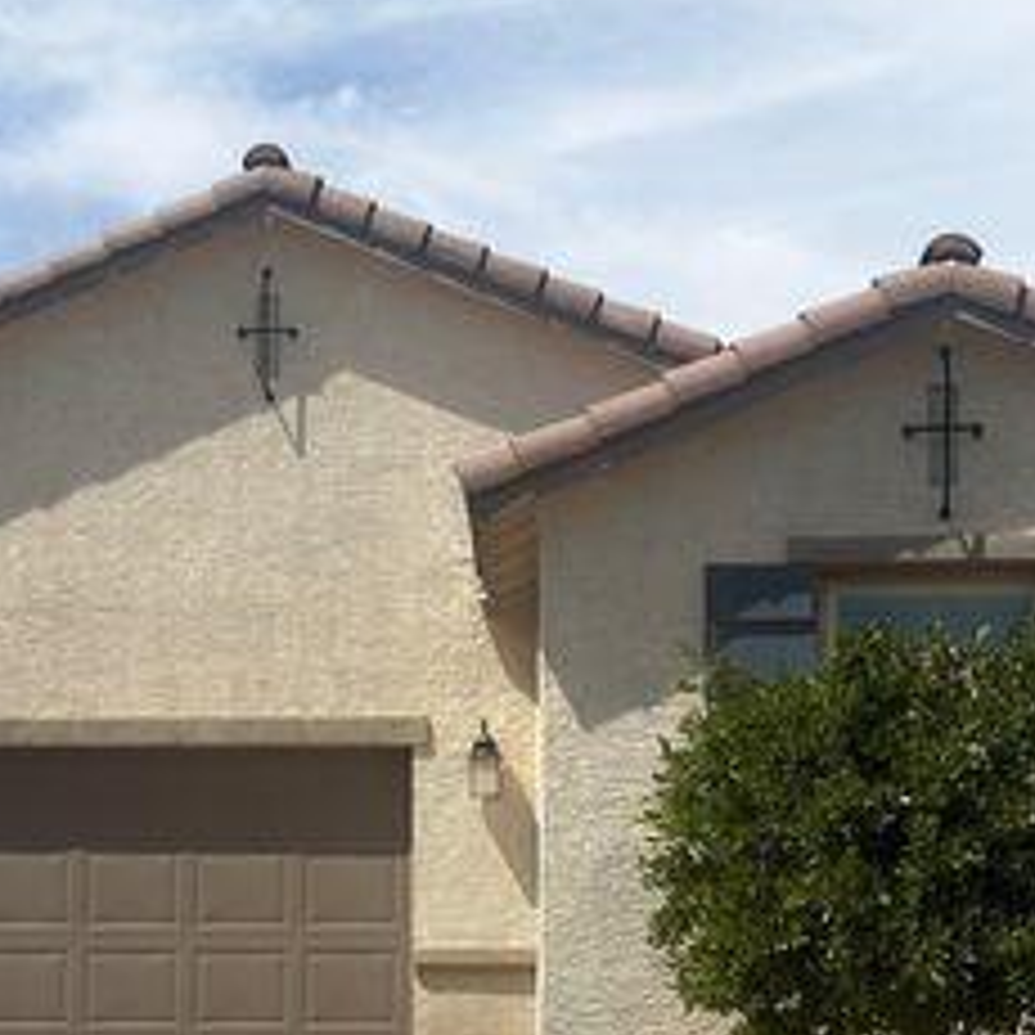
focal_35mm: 75
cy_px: 808
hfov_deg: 23.0
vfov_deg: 22.8
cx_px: 400
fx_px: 2537
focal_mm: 6.76
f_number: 1.78
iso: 64
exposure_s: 1/6897
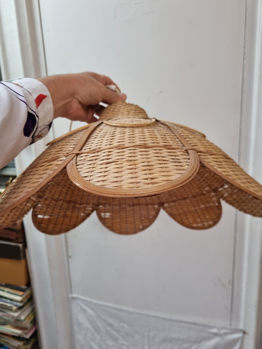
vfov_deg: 67.3
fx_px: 262
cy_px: 174
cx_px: 131
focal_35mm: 26
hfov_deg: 53.1
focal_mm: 5.4
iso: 200
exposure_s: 1/100
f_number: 1.8
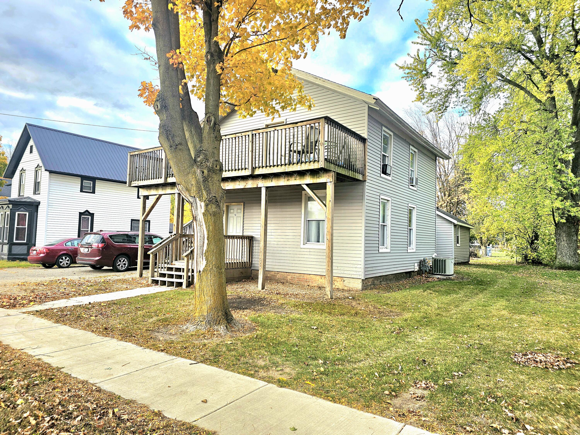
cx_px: 290
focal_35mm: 23
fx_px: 385
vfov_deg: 58.9
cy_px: 218
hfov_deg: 73.9
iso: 12
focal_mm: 6.3
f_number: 1.7
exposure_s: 1/120
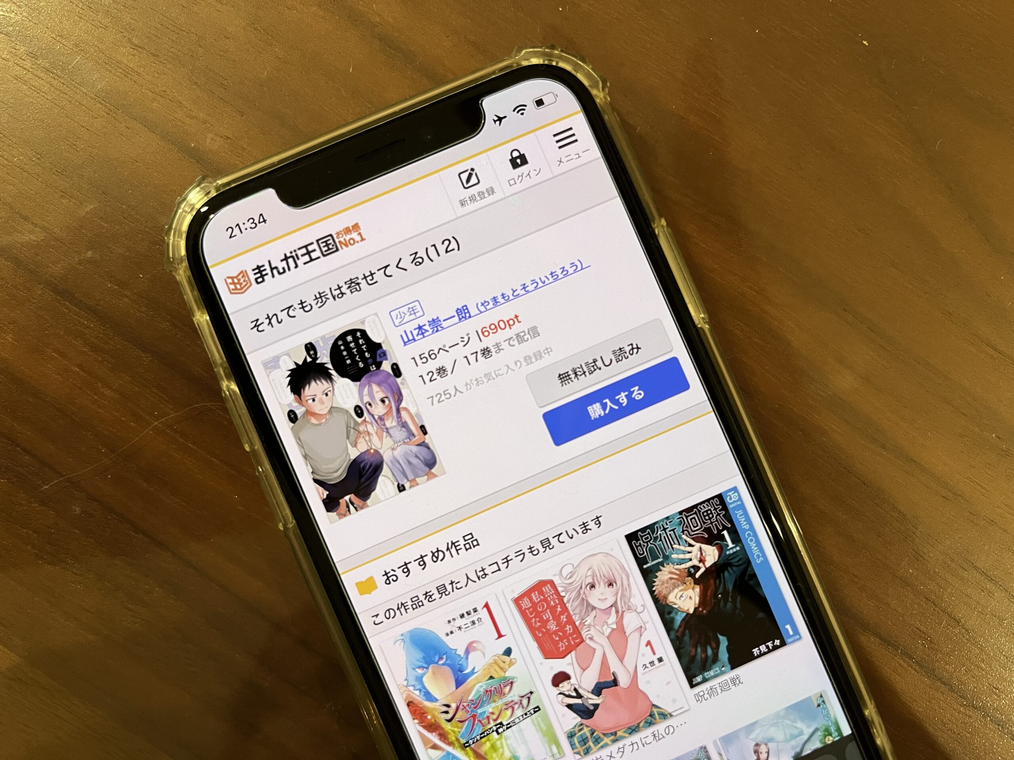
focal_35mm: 26
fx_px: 762
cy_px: 380
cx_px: 507
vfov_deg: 53.1
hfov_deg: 67.3
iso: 320
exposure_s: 1/60
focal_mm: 5.1
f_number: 1.6
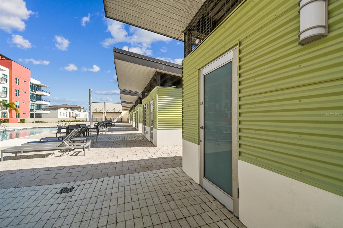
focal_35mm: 15
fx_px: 143
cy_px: 114
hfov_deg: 100.4
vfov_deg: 77.3
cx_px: 172
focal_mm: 10
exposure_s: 1/200
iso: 100
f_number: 7.1
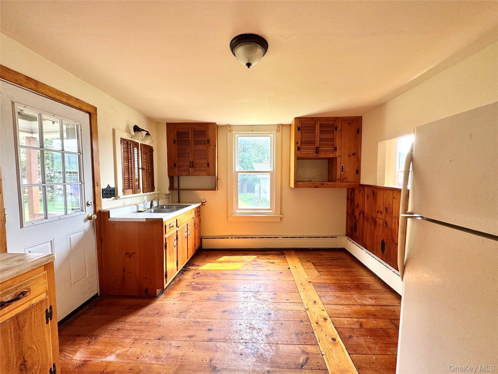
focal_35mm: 14
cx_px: 249
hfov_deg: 102.1
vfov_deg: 85.7
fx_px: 201
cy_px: 187
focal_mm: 2.22
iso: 125
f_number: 2.2
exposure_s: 1/99
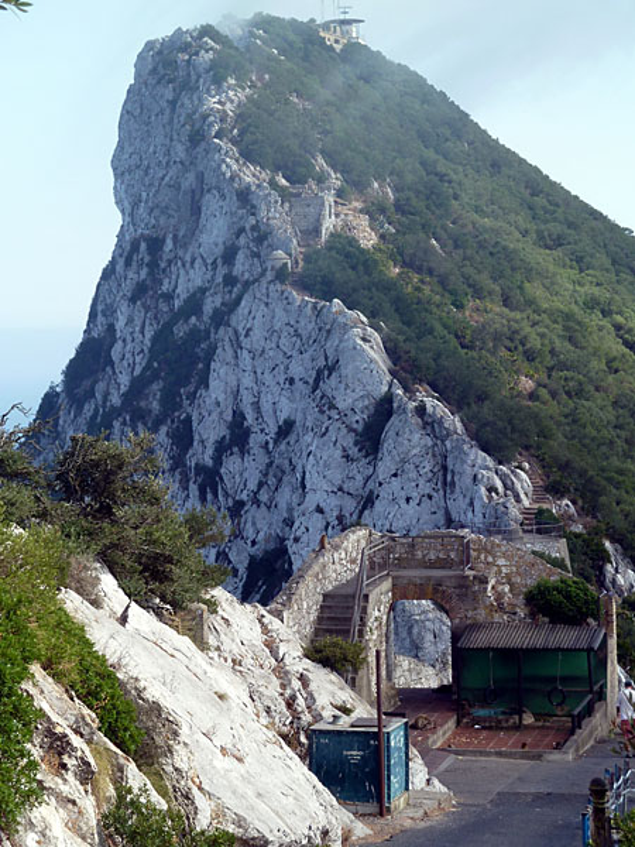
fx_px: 2544
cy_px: 424
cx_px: 318
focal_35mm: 104
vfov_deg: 18.9
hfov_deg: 14.2
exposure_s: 1/250
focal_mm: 17
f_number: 4.3
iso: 80
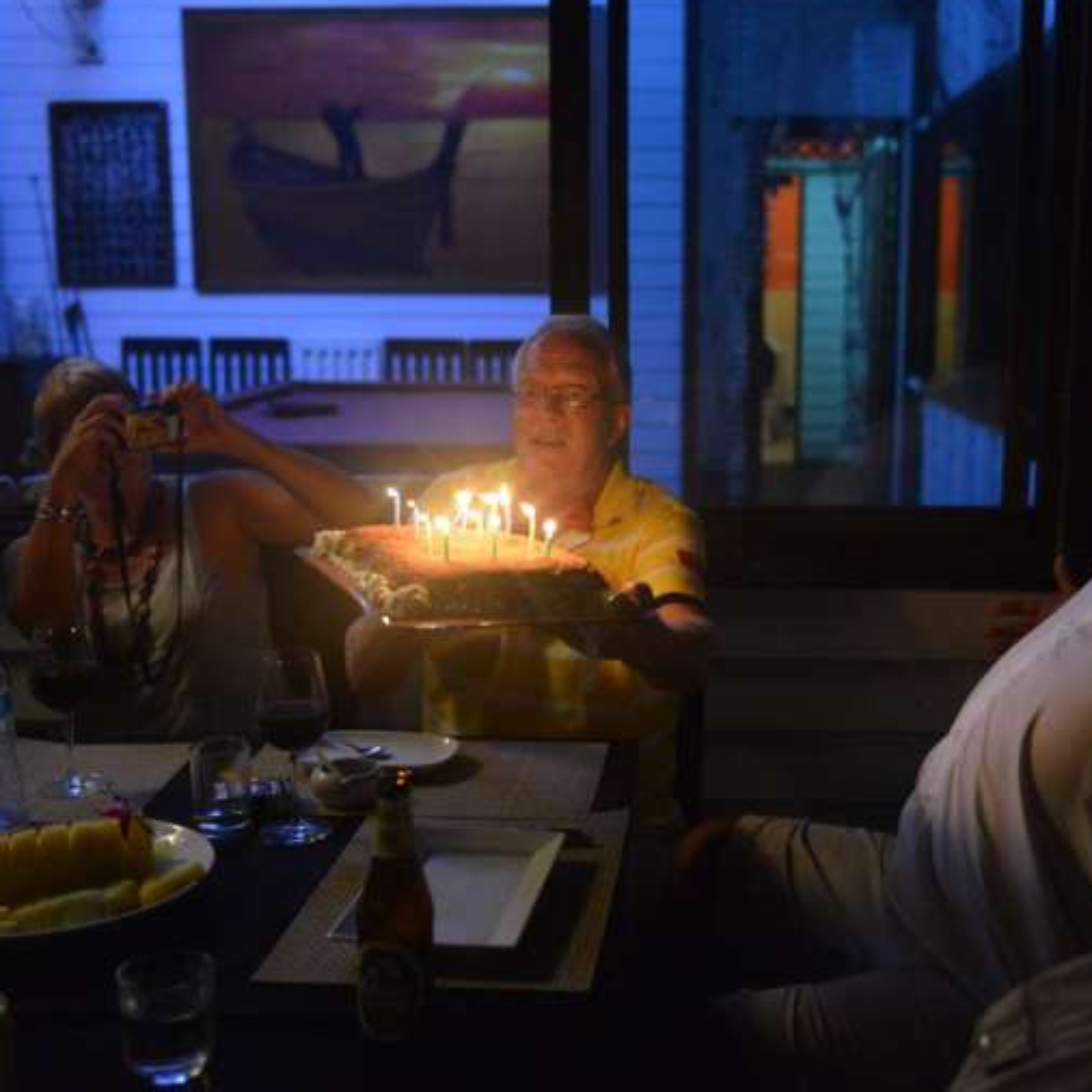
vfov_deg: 39.2
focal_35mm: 43
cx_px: 639
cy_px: 546
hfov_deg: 39.1
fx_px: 1535
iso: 2800
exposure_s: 1/30
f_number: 2.8
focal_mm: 32
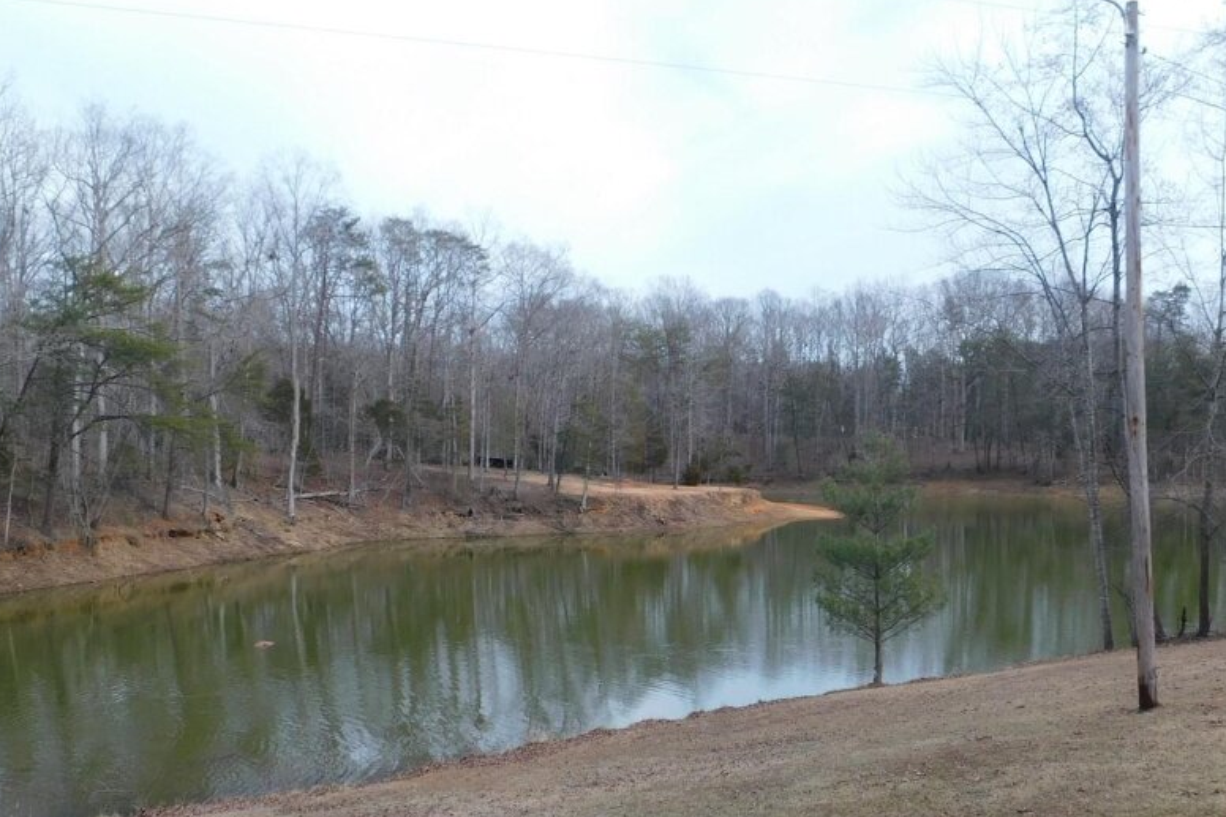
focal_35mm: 37
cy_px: 517
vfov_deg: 35.7
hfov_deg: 51.7
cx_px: 695
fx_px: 1260
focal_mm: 4
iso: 125
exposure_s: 1/640
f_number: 3
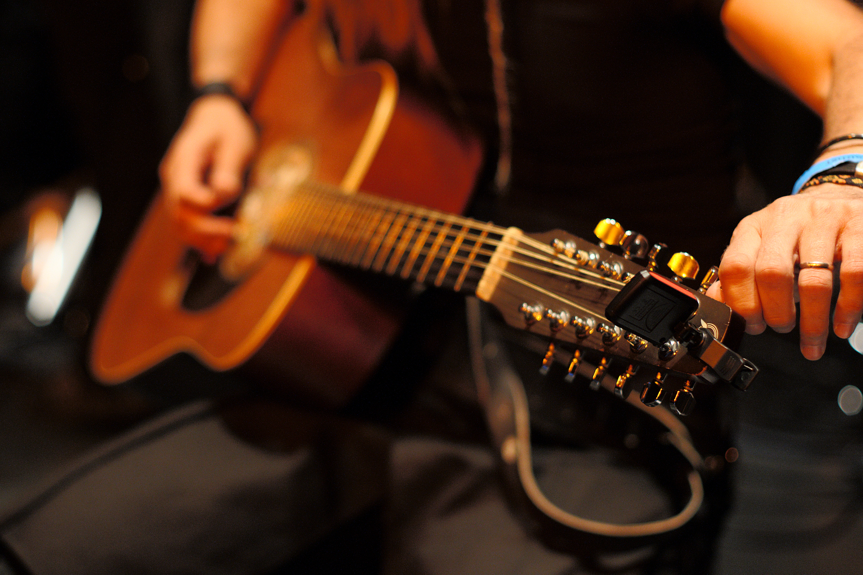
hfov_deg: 27.0
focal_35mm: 75
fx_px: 1798
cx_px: 432
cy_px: 288
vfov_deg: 18.2
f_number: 2
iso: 800
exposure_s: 1/80
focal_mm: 50
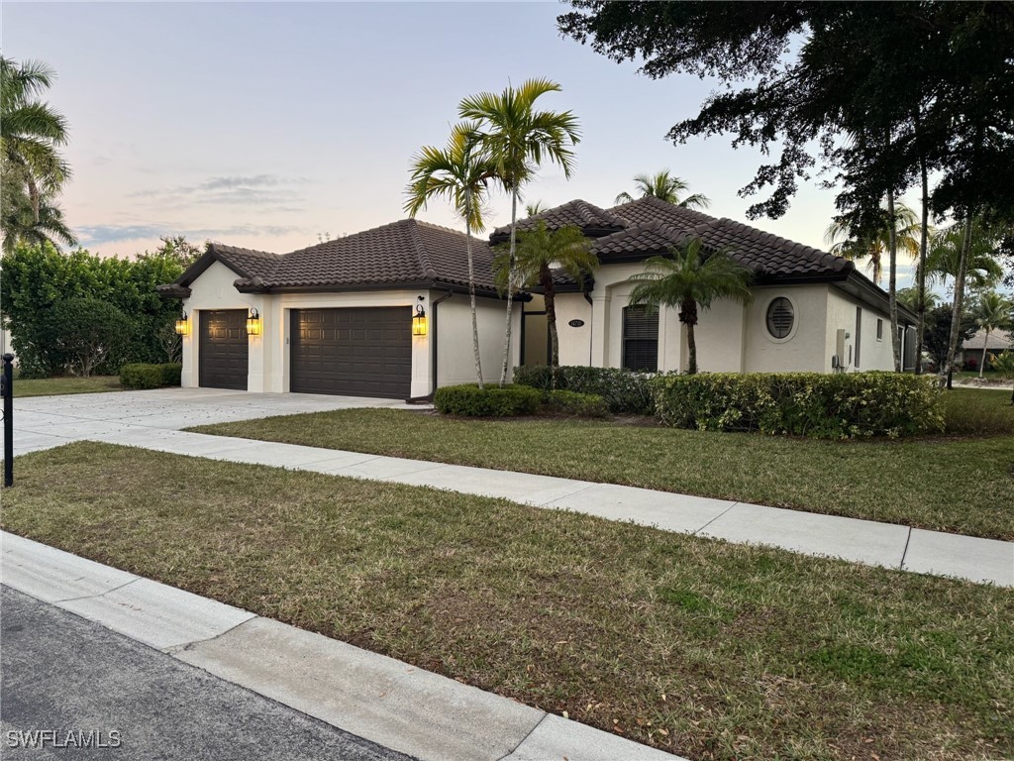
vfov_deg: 56.8
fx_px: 703
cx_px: 507
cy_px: 380
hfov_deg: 71.6
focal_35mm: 24
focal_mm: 6.76
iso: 200
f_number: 1.78
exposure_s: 1/60
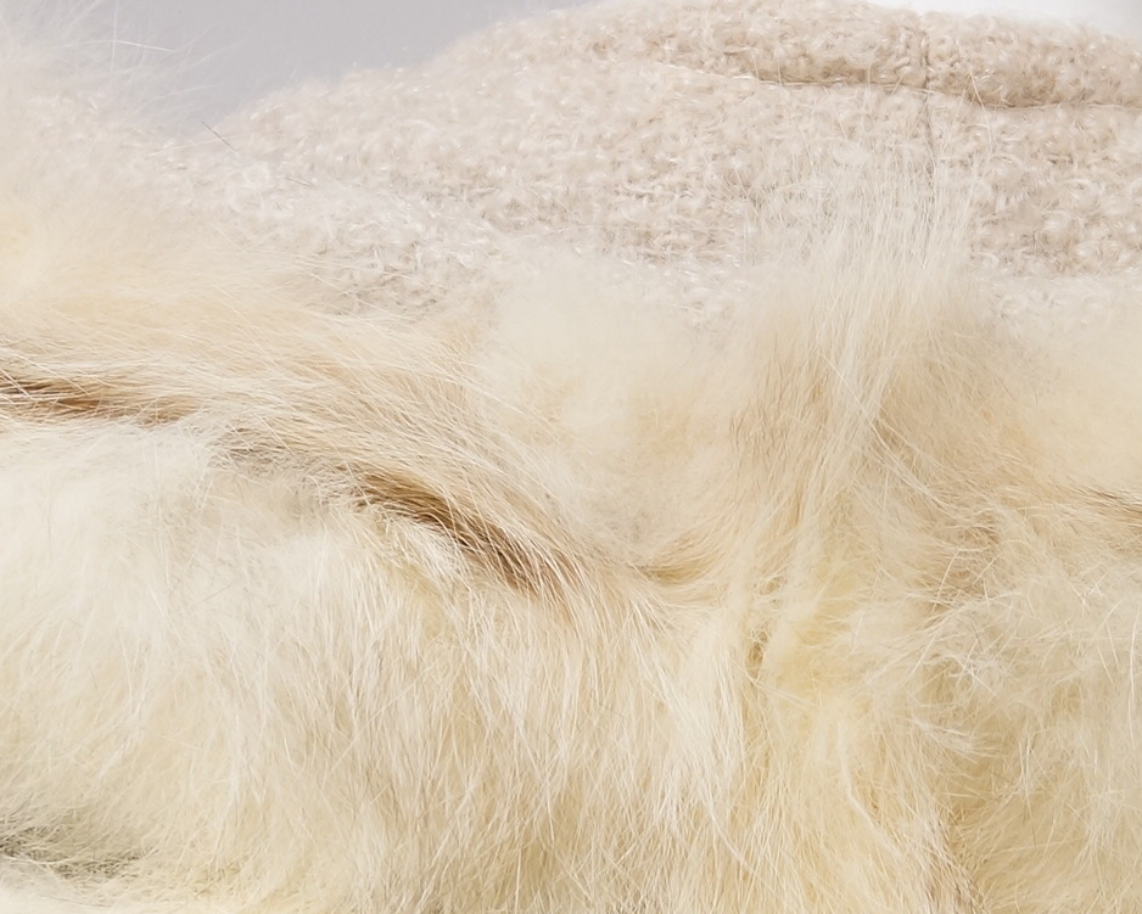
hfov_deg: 17.4
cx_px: 788
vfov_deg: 14.0
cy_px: 567
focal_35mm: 110
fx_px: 3719
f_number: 4.5
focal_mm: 30
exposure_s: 1/60
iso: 640
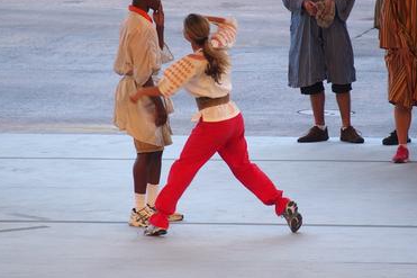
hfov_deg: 5.4
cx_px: 228
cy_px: 92
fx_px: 4388
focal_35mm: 379
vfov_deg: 3.6
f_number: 2.8
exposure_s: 1/250
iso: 125
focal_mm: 64.3
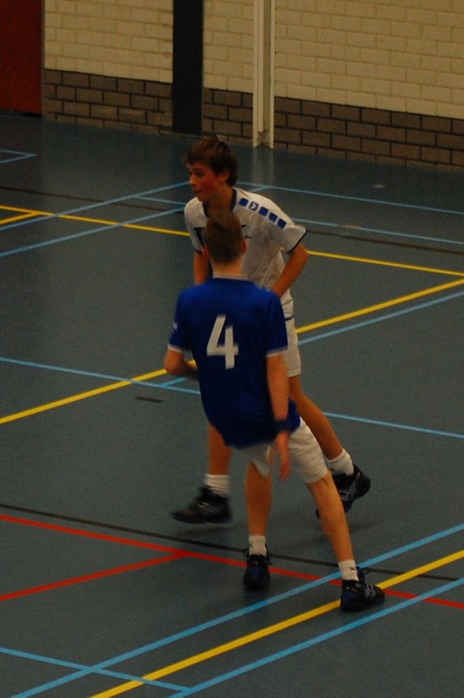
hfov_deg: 16.5
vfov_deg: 24.6
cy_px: 349
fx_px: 1599
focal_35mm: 82
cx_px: 232
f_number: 4.5
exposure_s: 1/80
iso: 800
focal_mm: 55
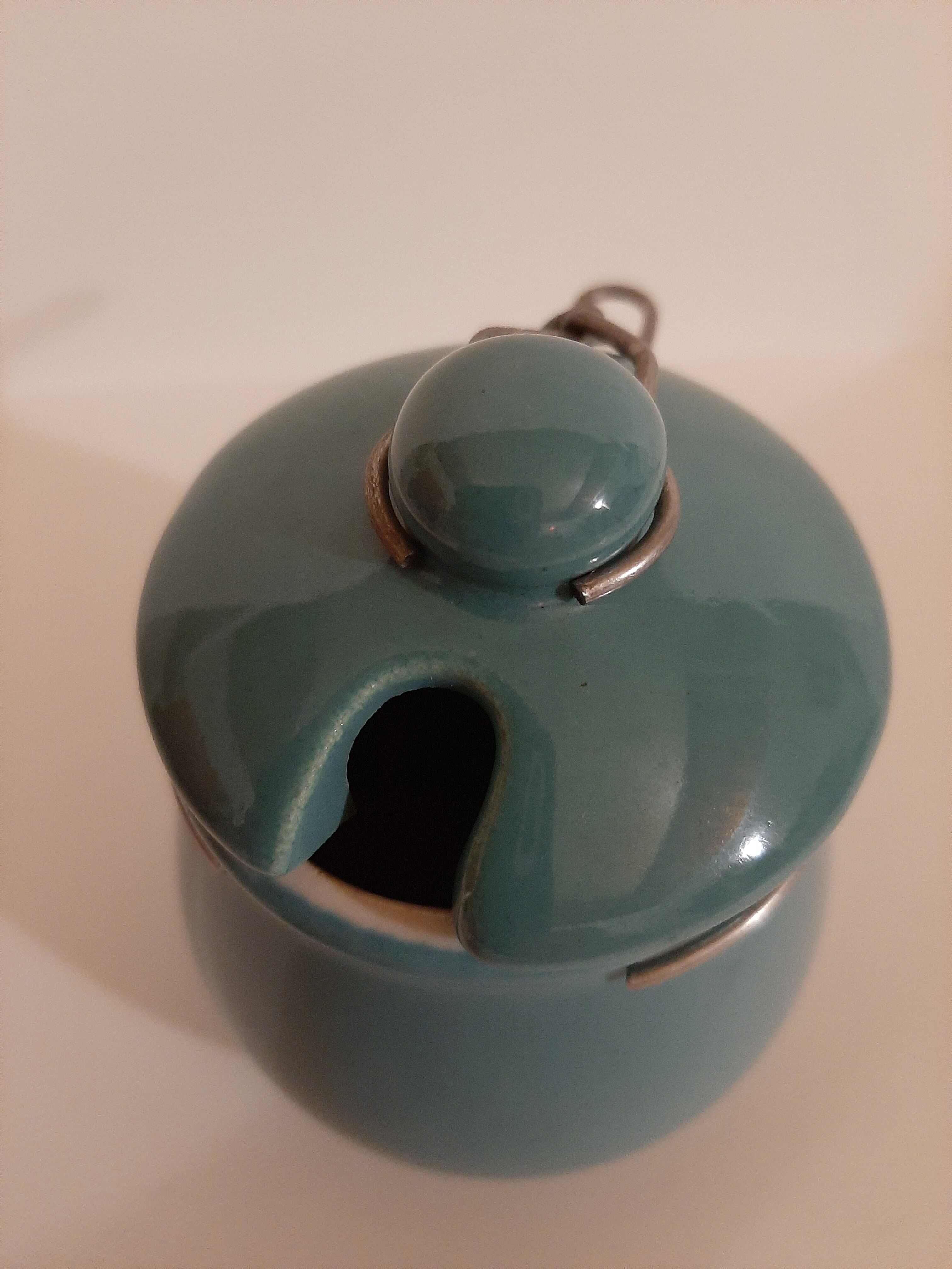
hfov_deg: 53.1
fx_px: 953
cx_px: 476
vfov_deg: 67.3
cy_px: 634
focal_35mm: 26
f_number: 1.7
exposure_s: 1/20
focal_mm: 3.93
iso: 400
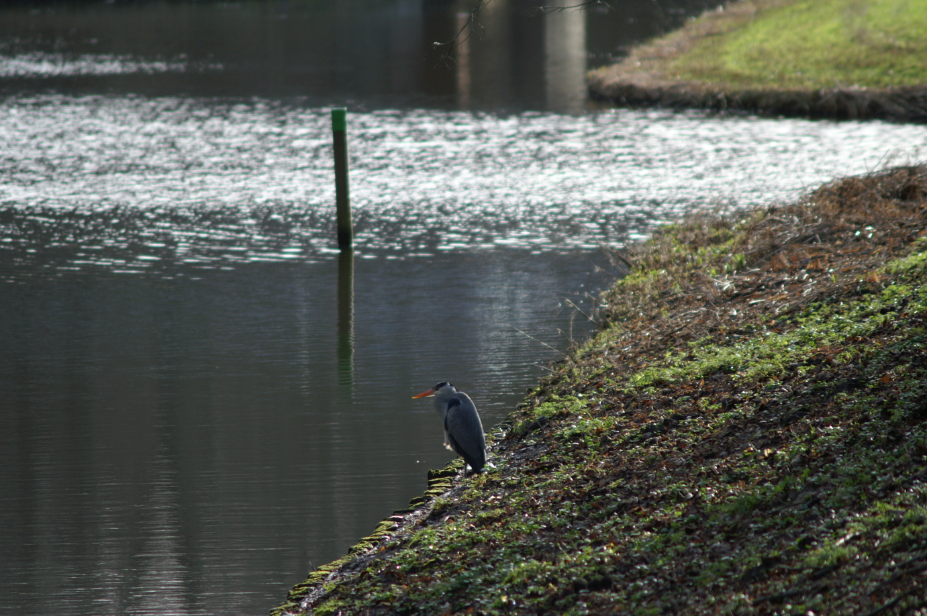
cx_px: 463
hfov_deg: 6.0
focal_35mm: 343
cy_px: 300
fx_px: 8824
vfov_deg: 4.0
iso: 200
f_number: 4
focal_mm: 210
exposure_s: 1/500
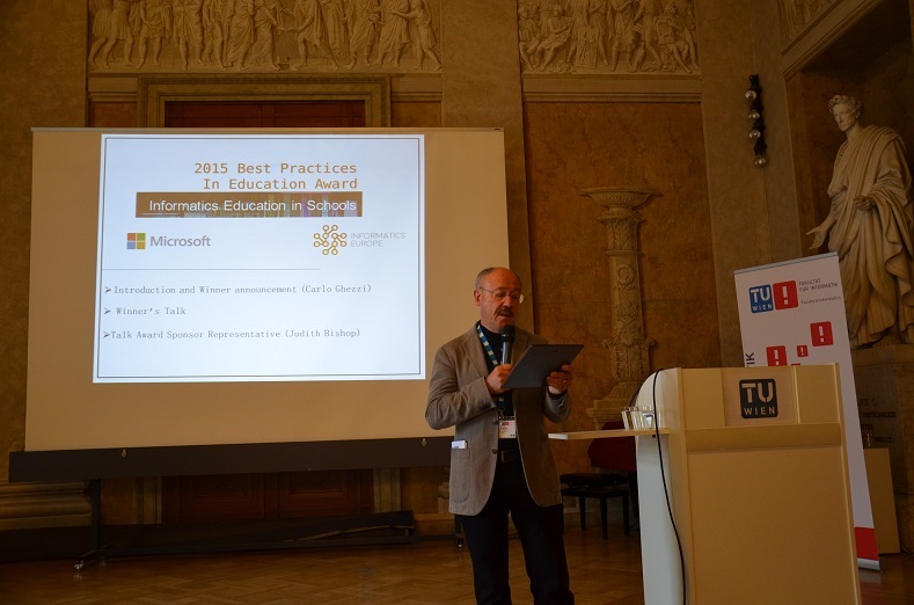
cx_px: 457
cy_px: 302
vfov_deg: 41.5
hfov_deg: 59.6
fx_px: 798
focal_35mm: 32
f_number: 4
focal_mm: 21
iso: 800
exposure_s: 1/60
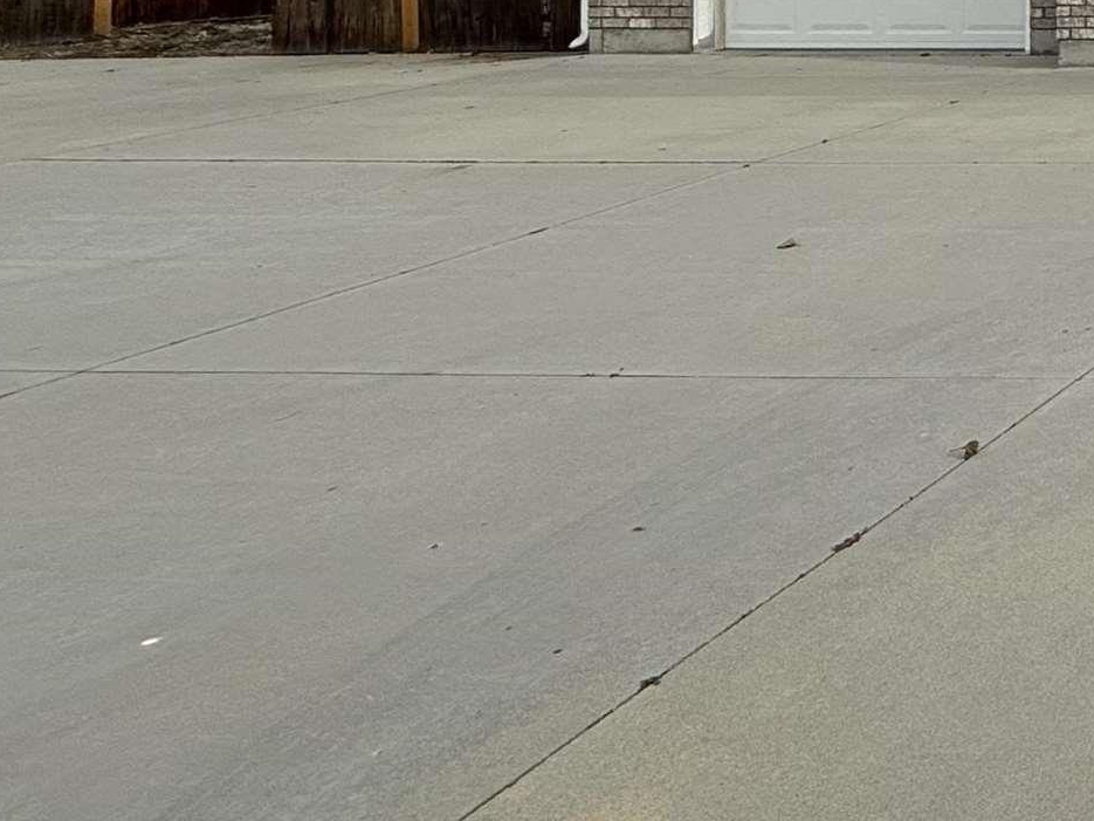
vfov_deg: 27.8
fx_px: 1454
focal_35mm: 46
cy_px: -153
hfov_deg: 25.4
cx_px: 1784
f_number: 2.2
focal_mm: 2.22
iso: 50
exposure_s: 1/1698
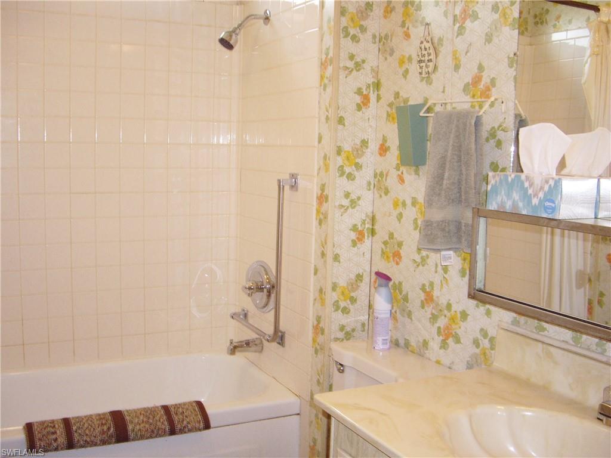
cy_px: 229
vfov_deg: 37.7
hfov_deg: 49.0
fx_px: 671
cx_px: 306
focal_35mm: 38
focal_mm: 7.9
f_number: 2.8
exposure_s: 1/40
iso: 200
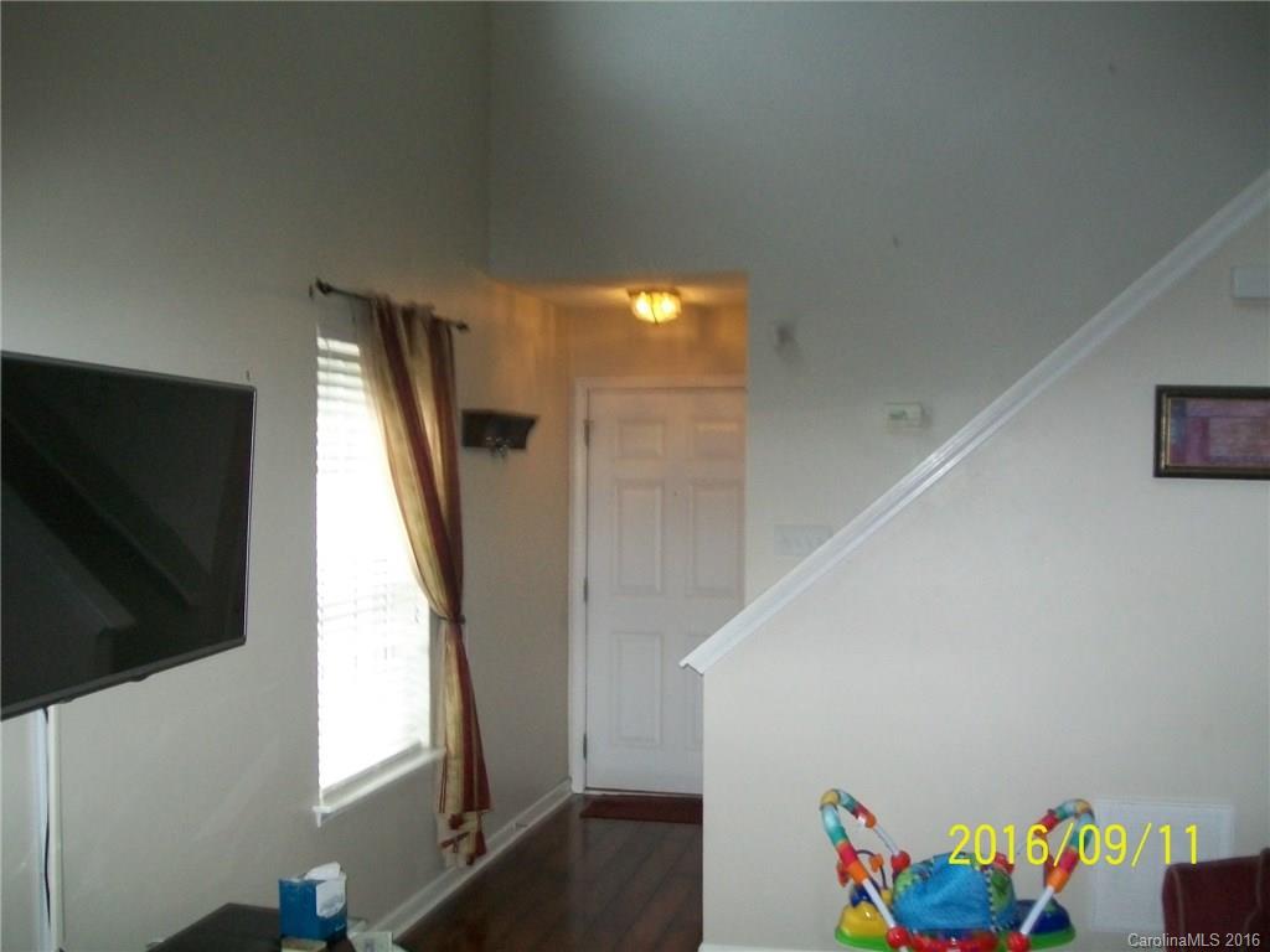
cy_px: 476
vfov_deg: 39.7
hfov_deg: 51.4
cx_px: 635
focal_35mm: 36
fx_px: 1321
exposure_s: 1/60
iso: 160
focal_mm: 6
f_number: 2.7
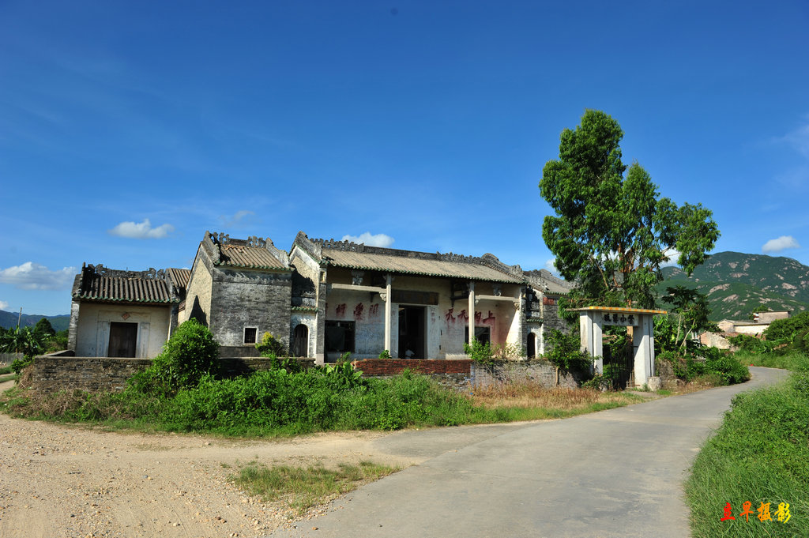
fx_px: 539
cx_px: 404
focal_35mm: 24
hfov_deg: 73.8
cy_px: 269
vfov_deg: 53.1
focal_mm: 24
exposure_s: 1/400
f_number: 8
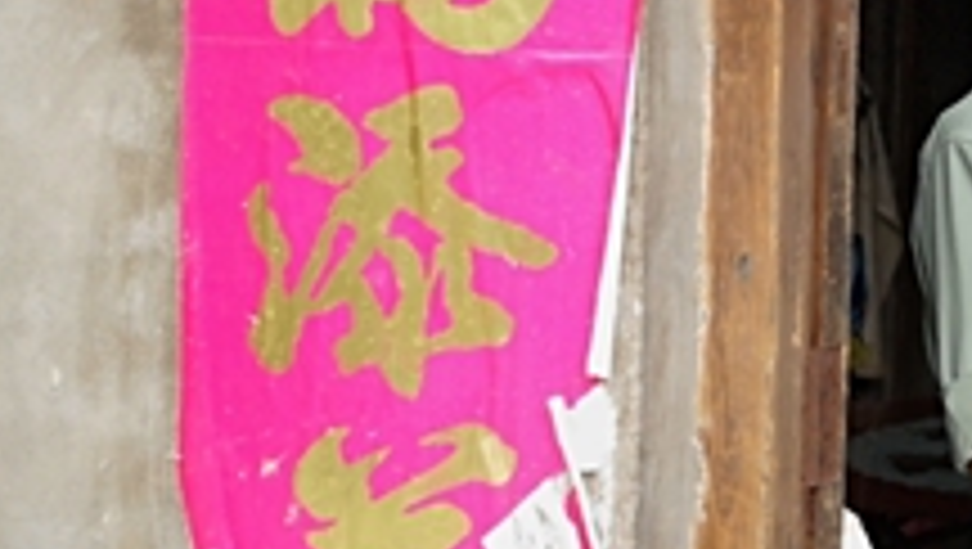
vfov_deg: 13.9
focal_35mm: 87
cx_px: 1436
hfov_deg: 20.9
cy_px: 130
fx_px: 2245
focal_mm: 3.95
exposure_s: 1/100
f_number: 1.8
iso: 100
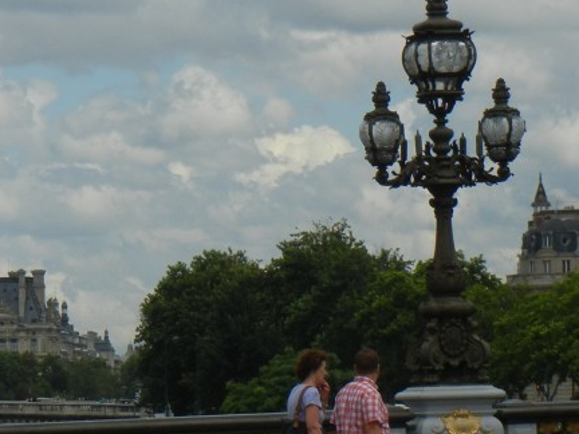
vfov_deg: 6.1
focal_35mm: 242
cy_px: 216
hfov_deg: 8.1
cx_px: -39
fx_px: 4048
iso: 160
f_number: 9
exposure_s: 1/400
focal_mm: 18.3
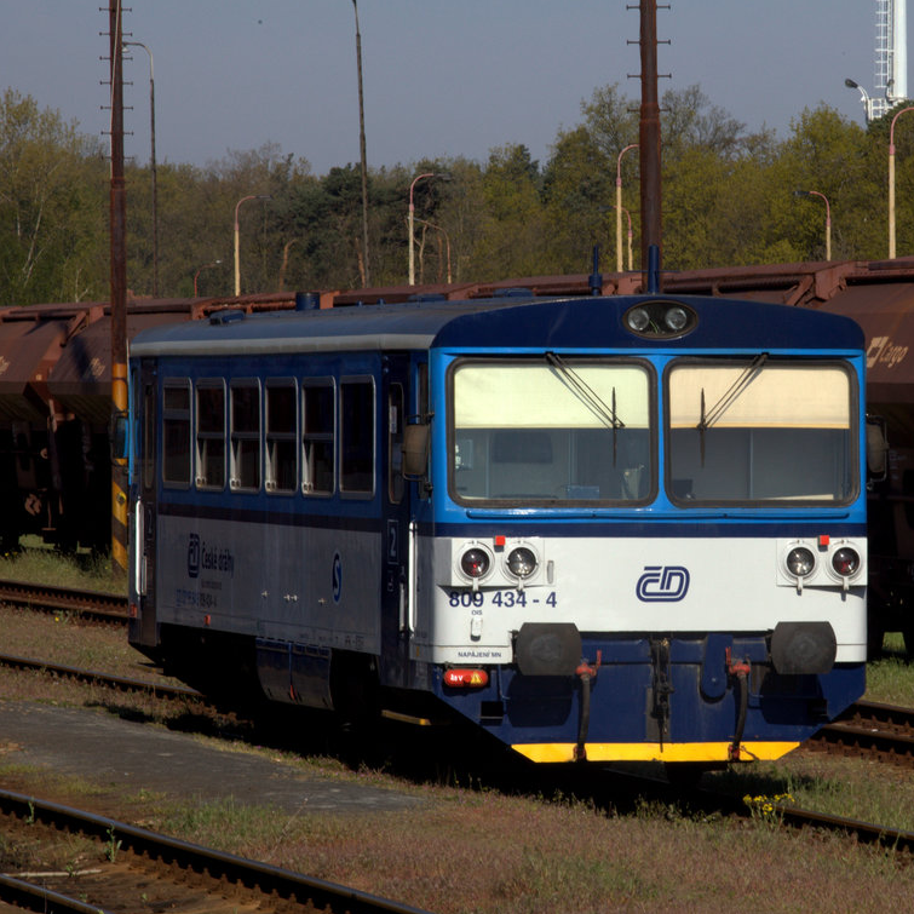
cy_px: 452
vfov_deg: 6.7
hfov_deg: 6.7
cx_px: 686
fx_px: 7827
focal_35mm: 262
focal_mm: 200
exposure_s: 1/160
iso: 640
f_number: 25
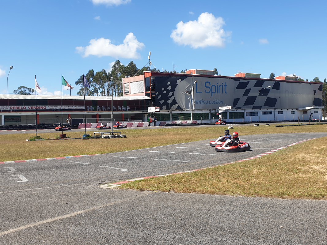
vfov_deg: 53.1
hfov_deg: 67.3
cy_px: 122
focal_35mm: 26
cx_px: 164
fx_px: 246
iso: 50
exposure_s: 1/1120
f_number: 2.4
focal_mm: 4.3
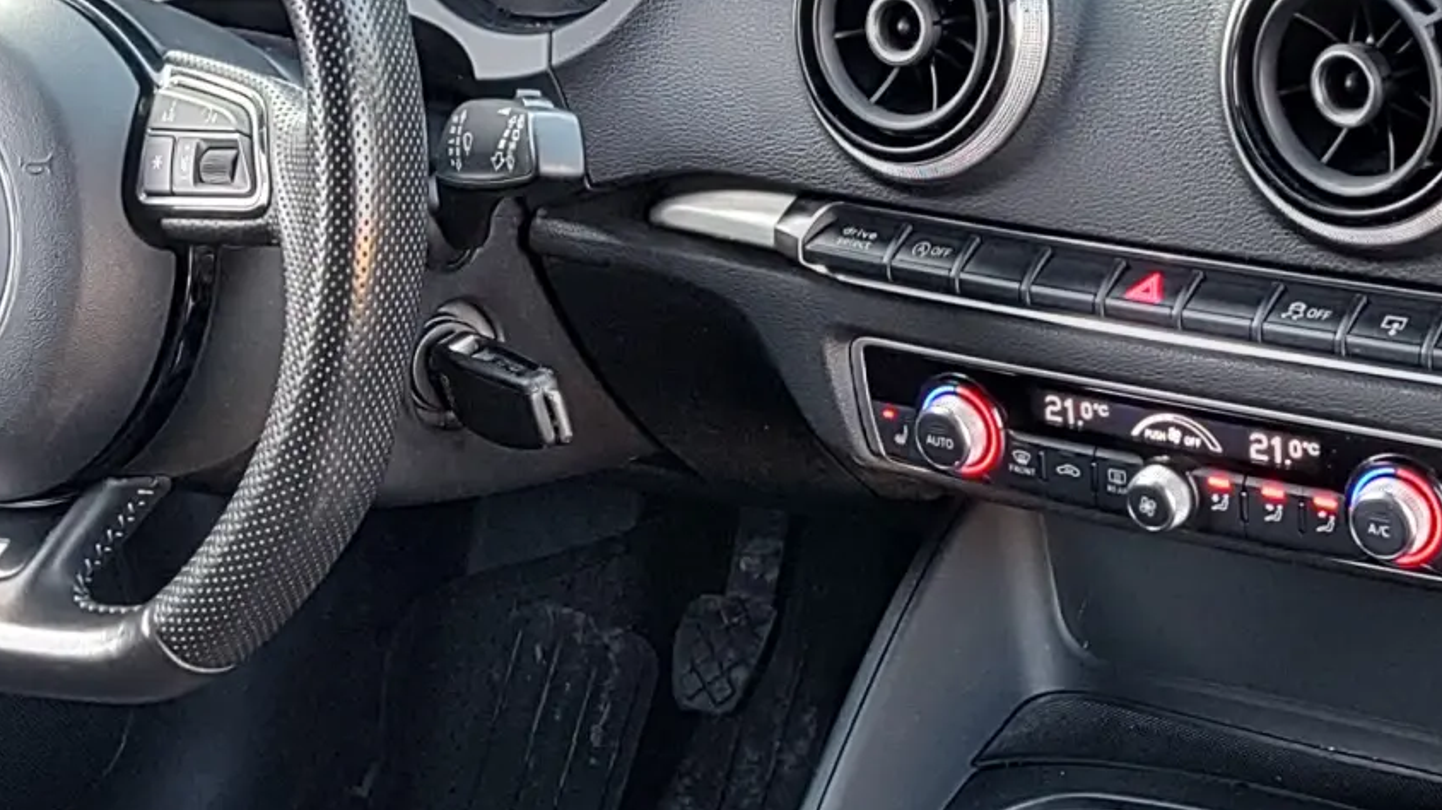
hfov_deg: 27.5
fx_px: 2943
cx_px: 866
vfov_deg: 15.5
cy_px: 737
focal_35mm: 77
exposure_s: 1/100
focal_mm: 5.56
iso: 236
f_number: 1.8
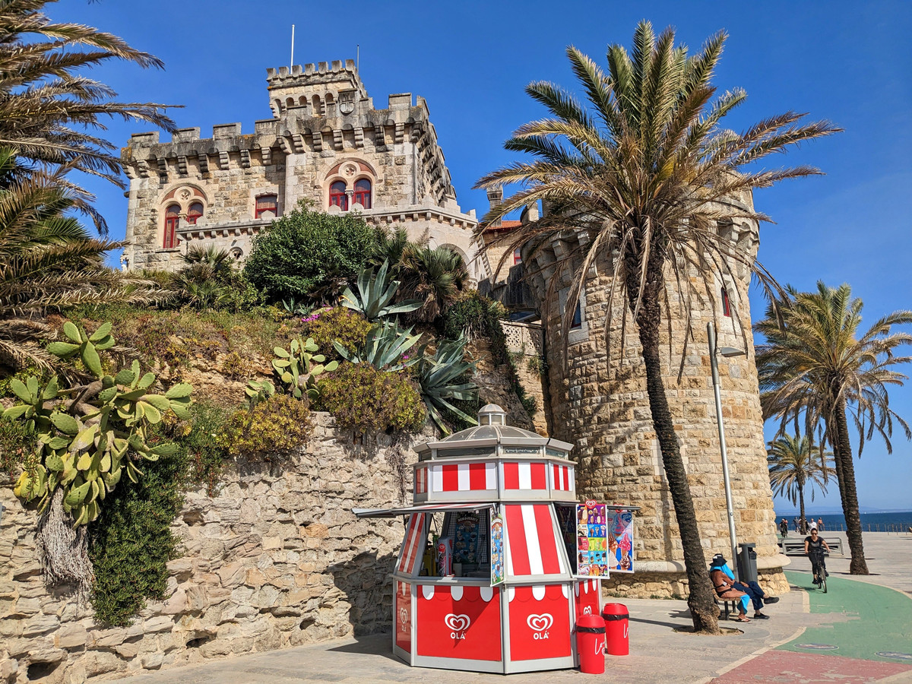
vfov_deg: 51.4
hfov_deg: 65.3
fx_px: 711
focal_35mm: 27
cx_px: 456
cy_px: 342
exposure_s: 1/5848
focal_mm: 4.38
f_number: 1.73
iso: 59
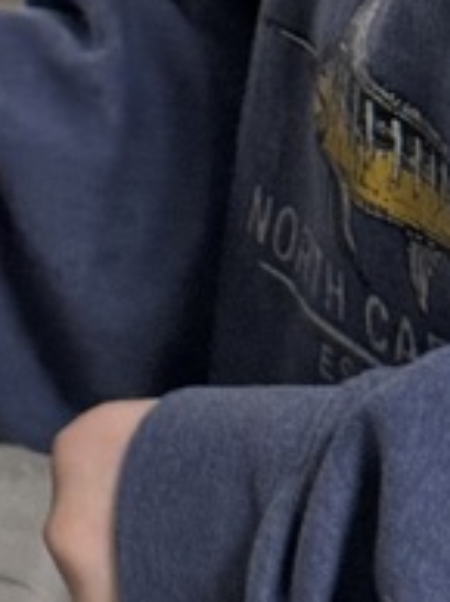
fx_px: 4412
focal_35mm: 254
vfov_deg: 7.5
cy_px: -642
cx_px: -267
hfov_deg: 5.8
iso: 125
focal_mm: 6.76
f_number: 1.78
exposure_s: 1/60
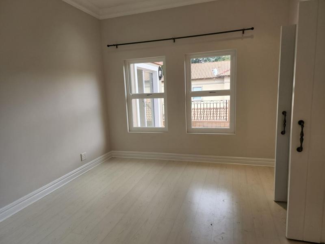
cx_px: 162
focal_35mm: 23
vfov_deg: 58.9
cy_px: 122
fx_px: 216
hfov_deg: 73.9
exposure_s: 1/180
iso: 125
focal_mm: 6.4
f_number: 1.8
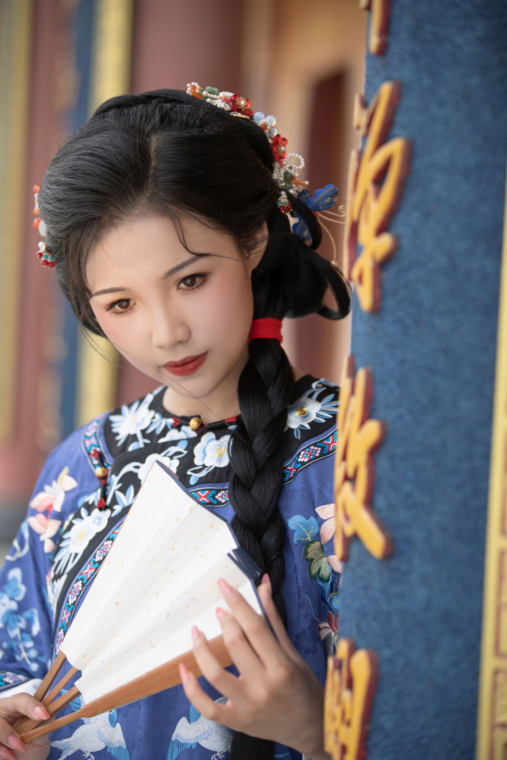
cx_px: 254
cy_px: 380
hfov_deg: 13.8
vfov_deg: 20.6
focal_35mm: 99
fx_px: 2091
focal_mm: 100
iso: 160
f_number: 2.8
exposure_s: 1/1000
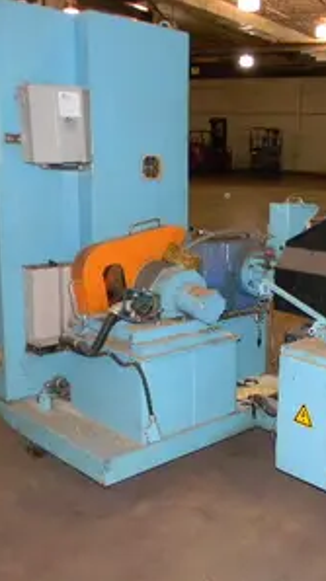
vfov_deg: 49.4
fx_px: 632
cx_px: 293
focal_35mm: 41
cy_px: 290
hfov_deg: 27.9
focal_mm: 5
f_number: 3.5
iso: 339
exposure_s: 1/26
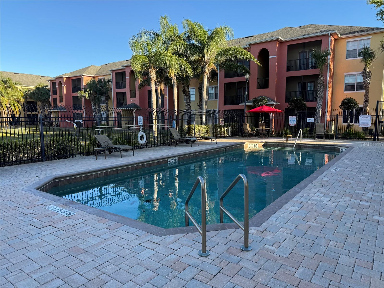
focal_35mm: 24
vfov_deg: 56.8
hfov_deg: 71.6
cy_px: 144
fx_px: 266
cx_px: 192
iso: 80
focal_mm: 6.76
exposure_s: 1/723
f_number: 1.78
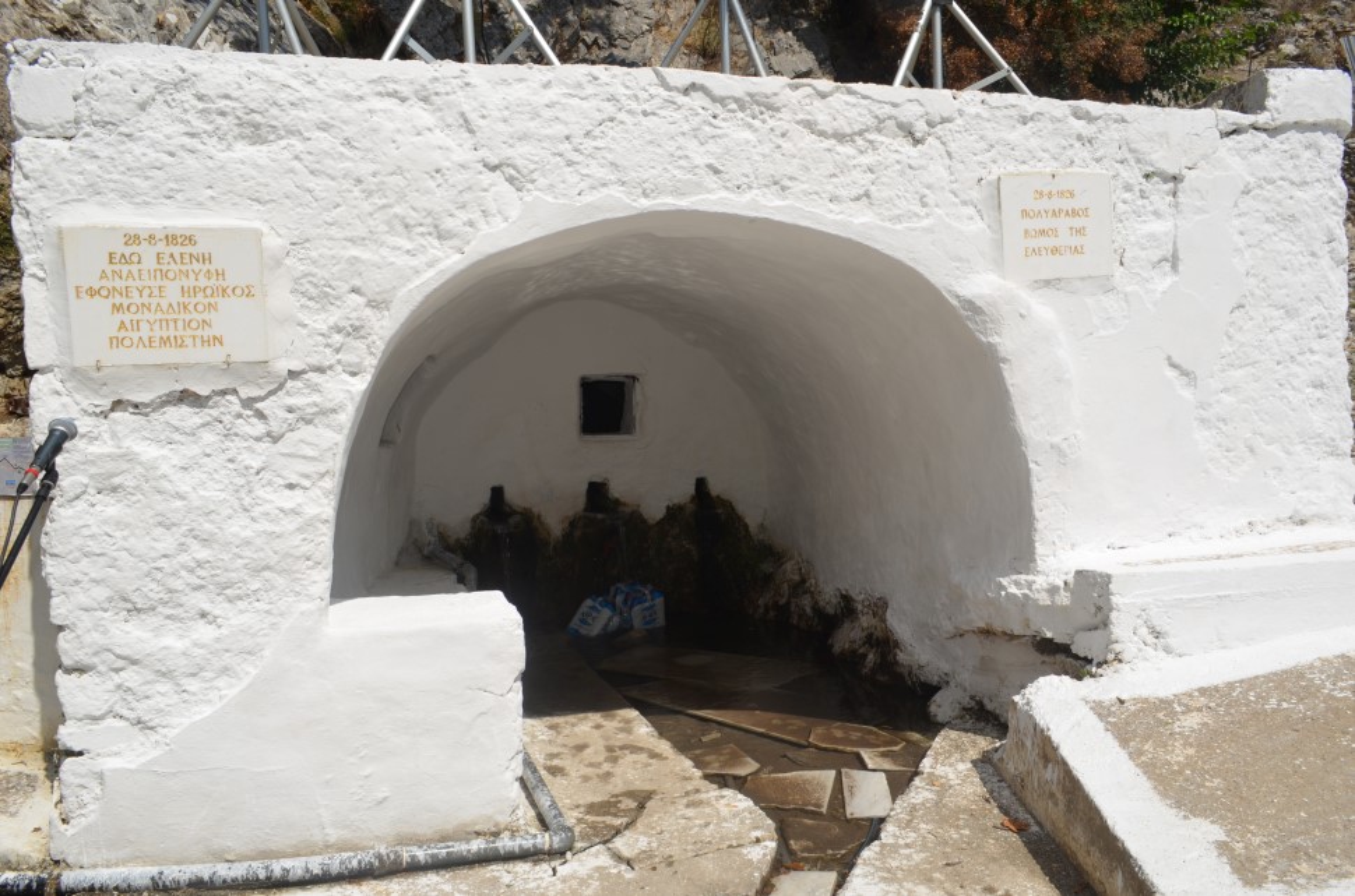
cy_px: 448
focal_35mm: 27
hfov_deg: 67.5
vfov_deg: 47.7
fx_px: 1014
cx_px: 678
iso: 100
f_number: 11
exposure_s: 1/200
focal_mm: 18
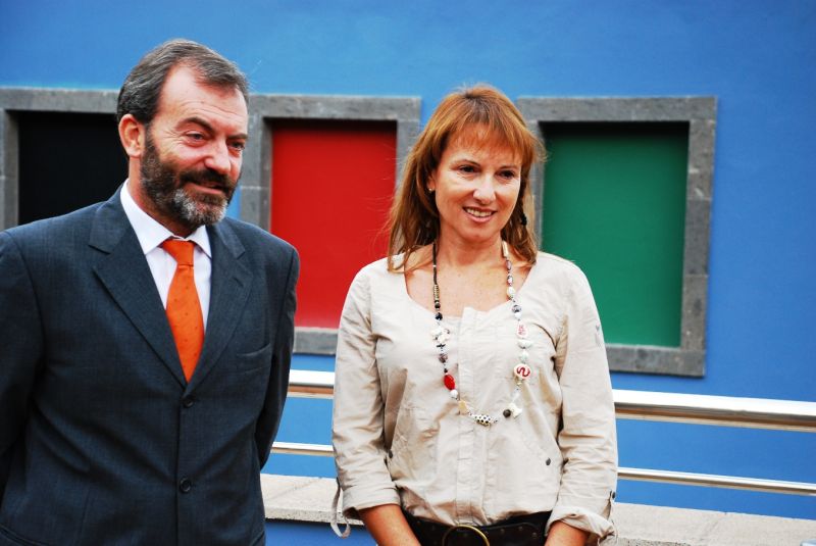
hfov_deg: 23.4
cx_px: 408
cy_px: 273
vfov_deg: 15.7
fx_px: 1974
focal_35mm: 87
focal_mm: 58
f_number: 5.3
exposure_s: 1/250
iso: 400
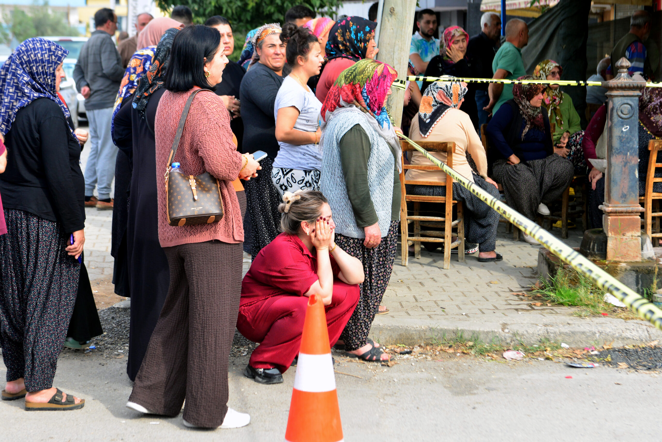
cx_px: 331
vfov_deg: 19.5
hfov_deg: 28.8
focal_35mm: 70
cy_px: 221
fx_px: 1288
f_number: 5.6
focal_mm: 70
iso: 800
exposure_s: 1/640
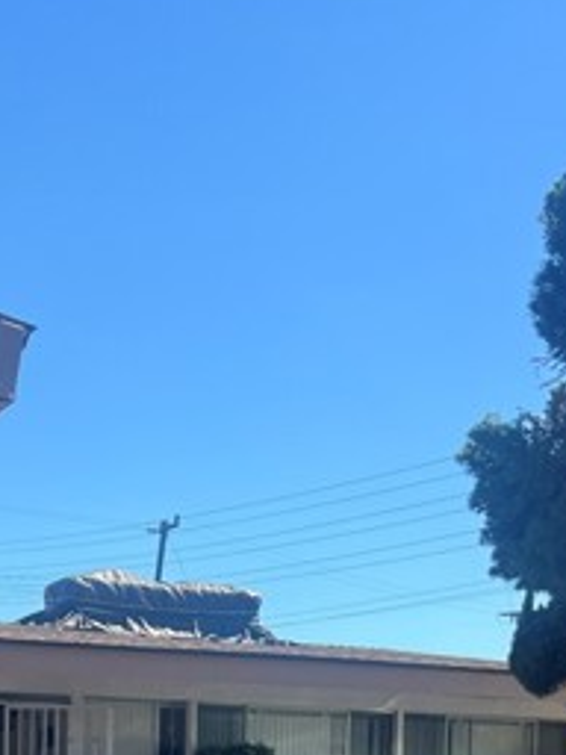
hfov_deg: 22.0
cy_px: 897
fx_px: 1417
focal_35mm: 65
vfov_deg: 26.6
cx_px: 44
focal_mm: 5.7
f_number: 1.5
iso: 50
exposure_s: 1/2632
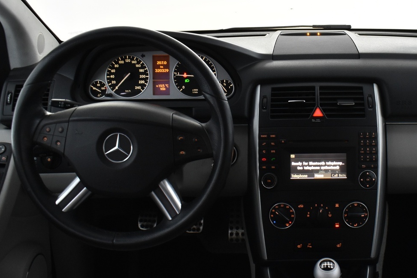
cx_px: 305
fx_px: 579
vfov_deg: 27.0
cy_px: 122
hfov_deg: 38.7
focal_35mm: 50
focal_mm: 20
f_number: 5.6
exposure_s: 1/13
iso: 1250
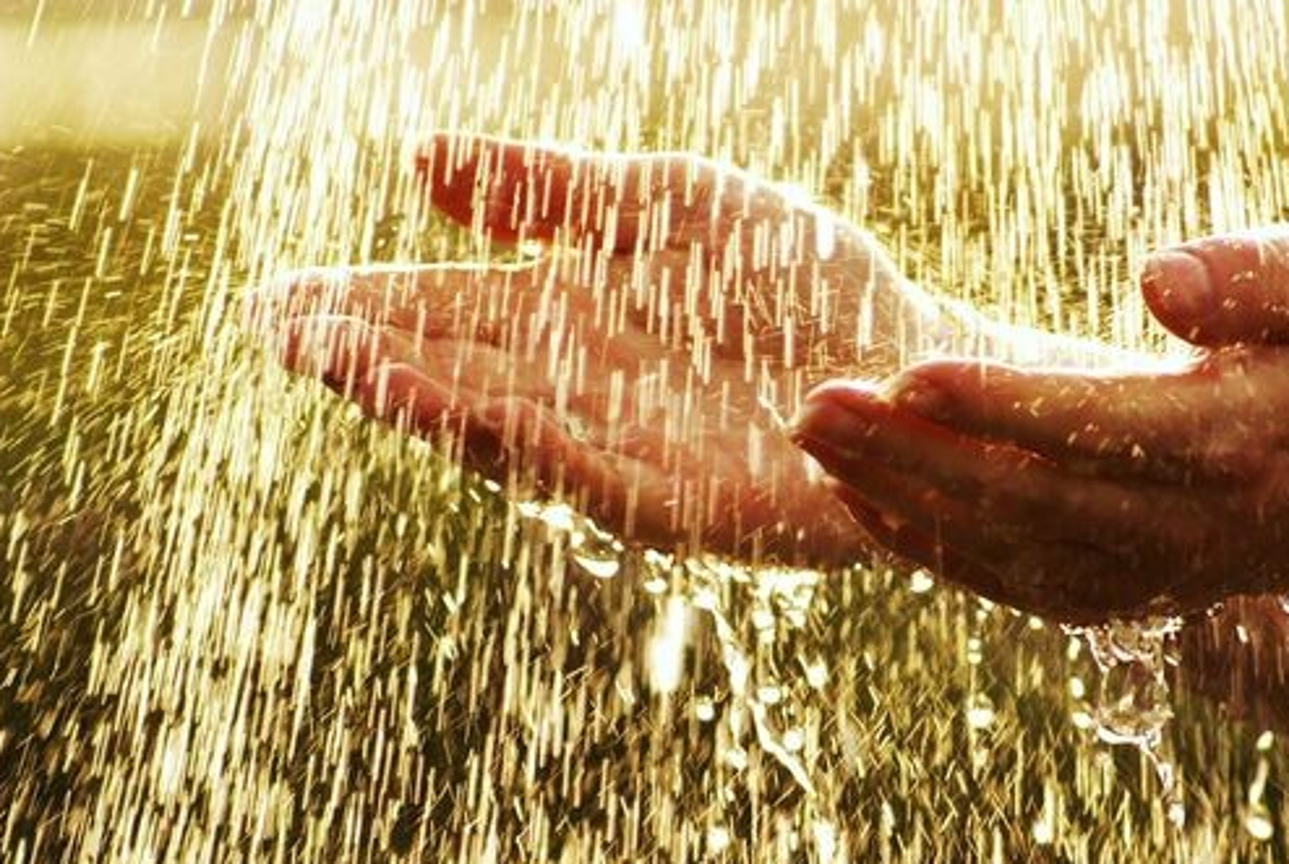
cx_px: 932
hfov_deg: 5.3
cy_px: 616
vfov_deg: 3.5
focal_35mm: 389
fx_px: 13949
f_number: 5.6
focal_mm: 160
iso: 200
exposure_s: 1/320
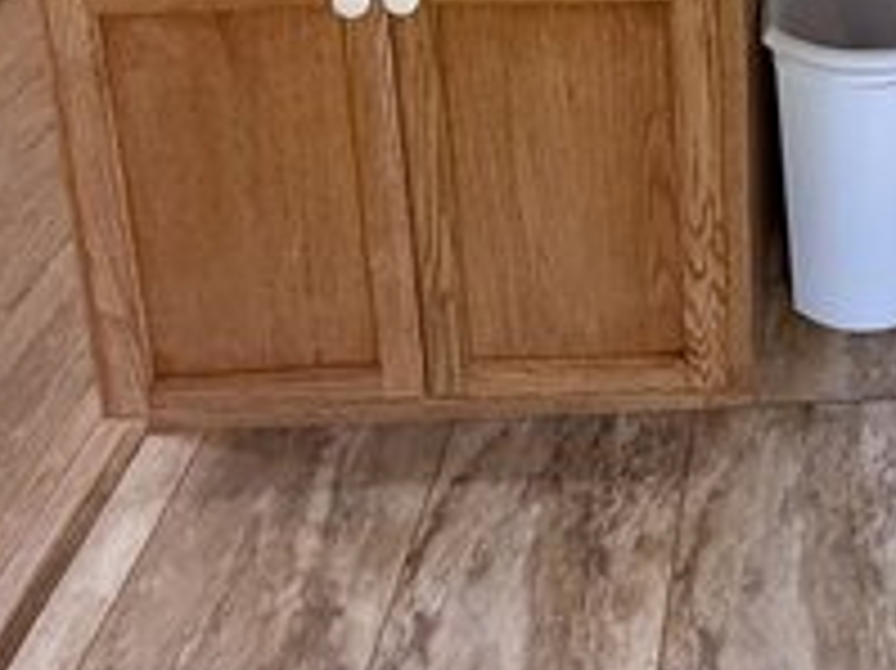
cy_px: -535
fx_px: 1164
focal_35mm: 45
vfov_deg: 21.3
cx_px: 923
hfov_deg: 37.1
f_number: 2.2
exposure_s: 1/99
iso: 320
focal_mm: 2.22
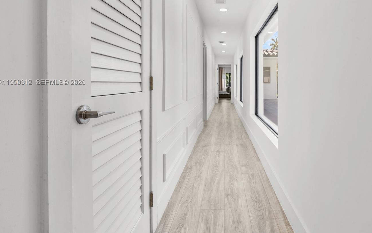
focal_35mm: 20
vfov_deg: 58.6
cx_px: 225
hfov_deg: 83.9
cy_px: 83
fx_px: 203
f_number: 16
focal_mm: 16
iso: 250
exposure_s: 1/5
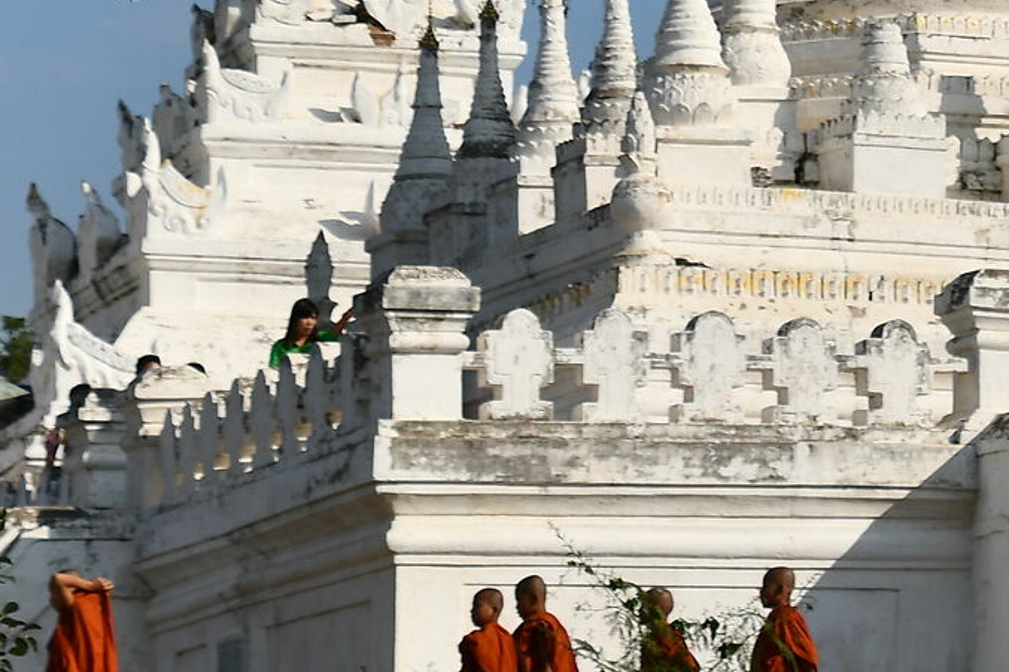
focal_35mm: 234
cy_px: -256
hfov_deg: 8.8
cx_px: 914
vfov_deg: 5.8
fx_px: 6556
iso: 100
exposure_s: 1/1250
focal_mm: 44
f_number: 7.1
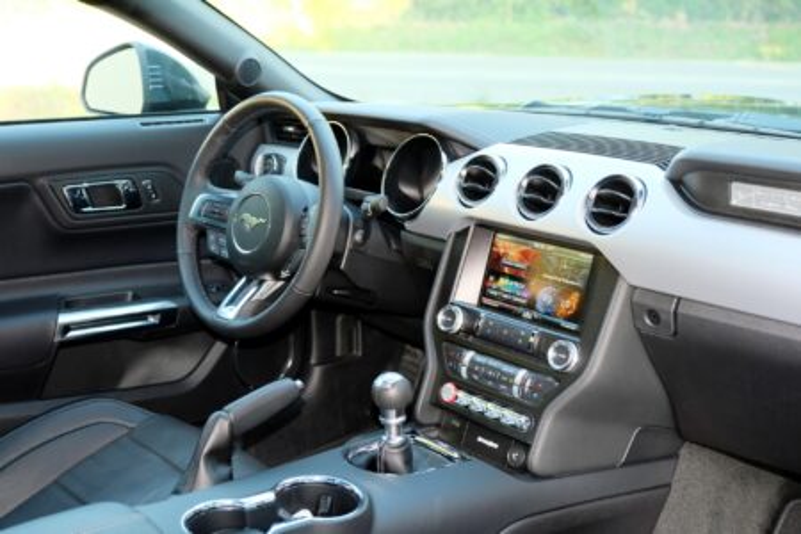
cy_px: 267
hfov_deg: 46.4
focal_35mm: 42
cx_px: 400
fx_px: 934
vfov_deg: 31.9
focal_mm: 28.3
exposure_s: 1/100
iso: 800
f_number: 2.8
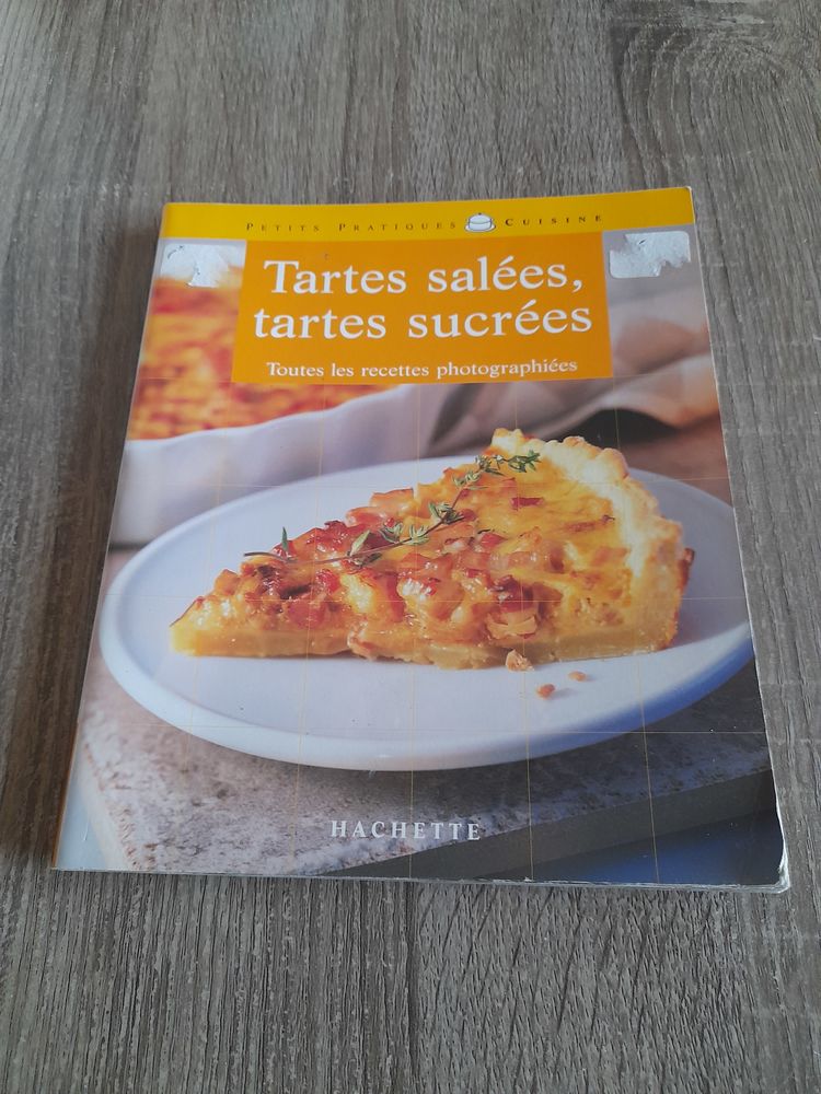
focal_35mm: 25
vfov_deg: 69.4
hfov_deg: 54.9
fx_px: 791
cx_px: 410
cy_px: 547
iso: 400
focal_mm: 4.6
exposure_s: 1/33
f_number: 2
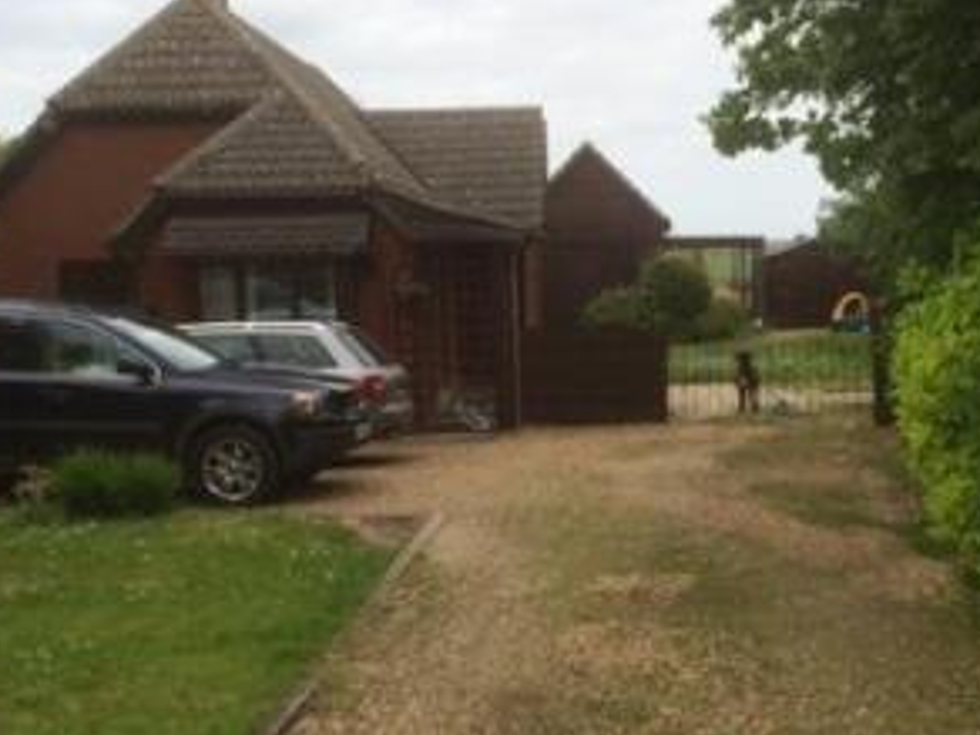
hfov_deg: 32.1
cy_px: 478
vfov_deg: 24.3
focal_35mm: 60
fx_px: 1699
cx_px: 559
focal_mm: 4.12
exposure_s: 1/774
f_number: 2.2
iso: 32
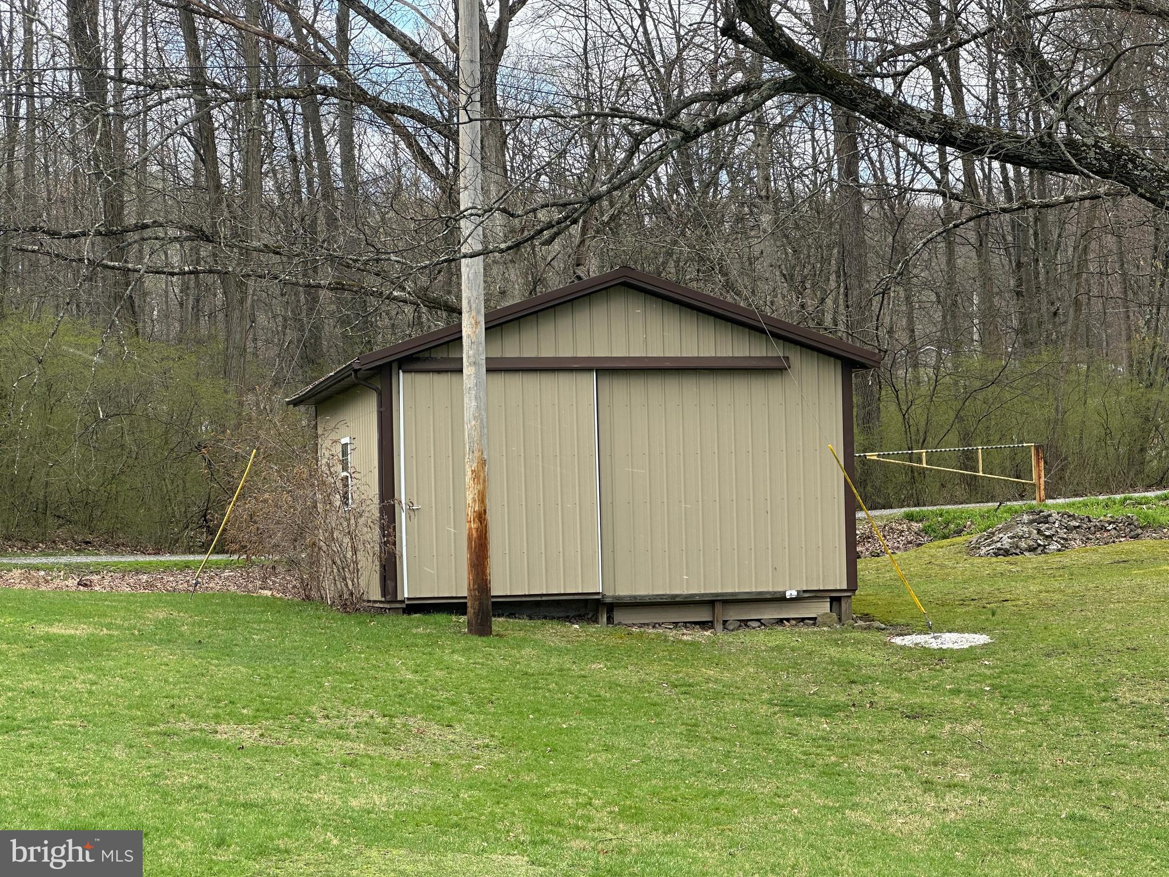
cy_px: 438
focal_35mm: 77
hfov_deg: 25.3
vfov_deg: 19.1
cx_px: 584
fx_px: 2600
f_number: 2.8
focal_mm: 9
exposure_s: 1/148
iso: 32
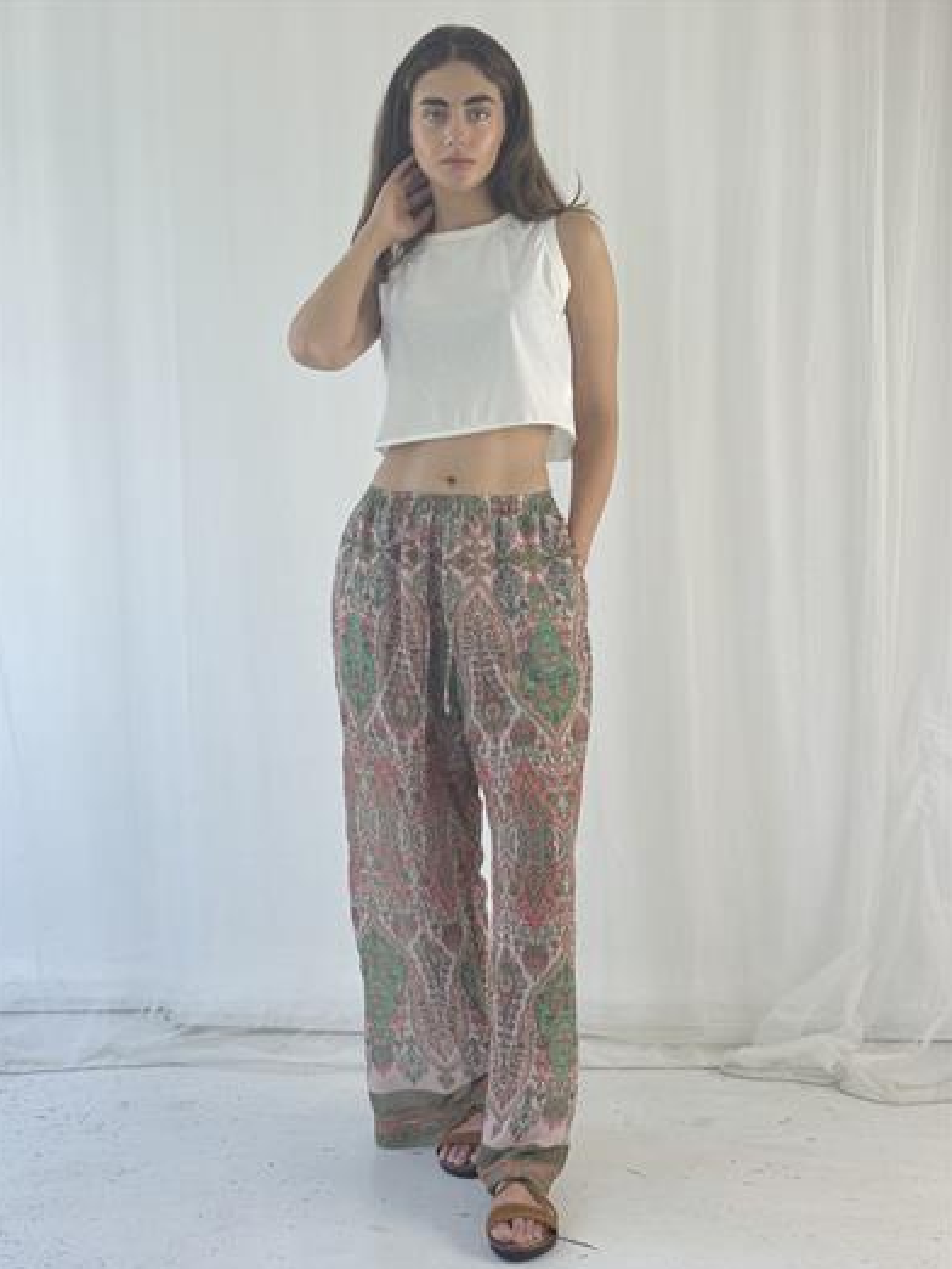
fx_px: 1795
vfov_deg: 38.9
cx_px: 471
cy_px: 641
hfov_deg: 29.7
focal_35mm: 49
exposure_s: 1/155
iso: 64
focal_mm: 6.76
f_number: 1.78
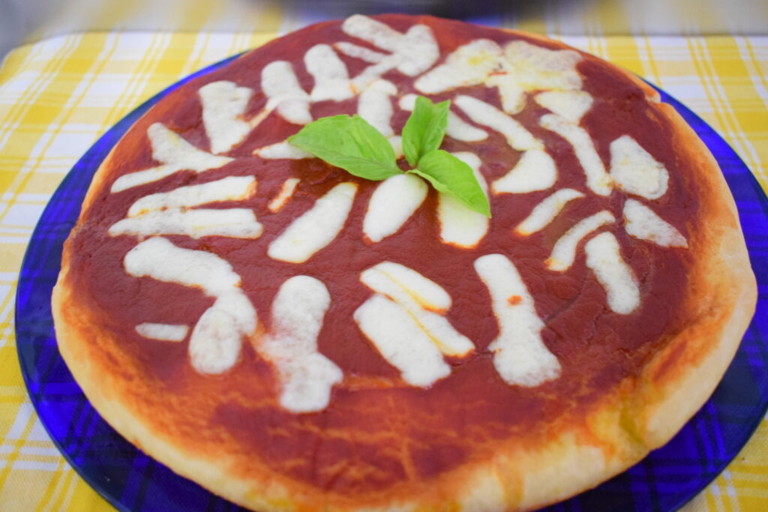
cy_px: 256
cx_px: 384
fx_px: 704
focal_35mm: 33
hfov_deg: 57.2
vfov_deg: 40.0
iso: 3200
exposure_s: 1/4
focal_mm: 22
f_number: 3.8
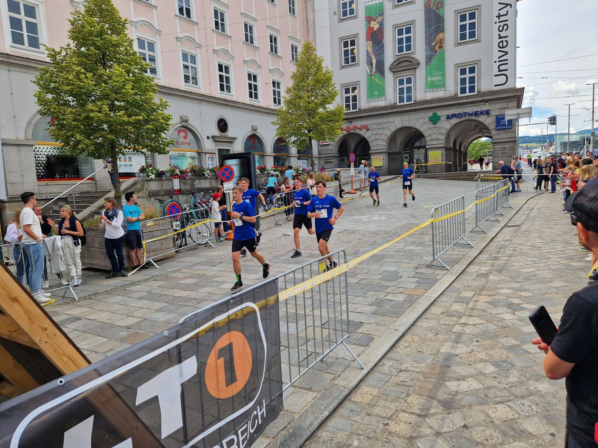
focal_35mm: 23
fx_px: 397
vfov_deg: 58.9
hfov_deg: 73.9
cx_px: 299
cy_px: 224
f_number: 1.8
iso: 50
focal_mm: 5.4
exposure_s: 1/688
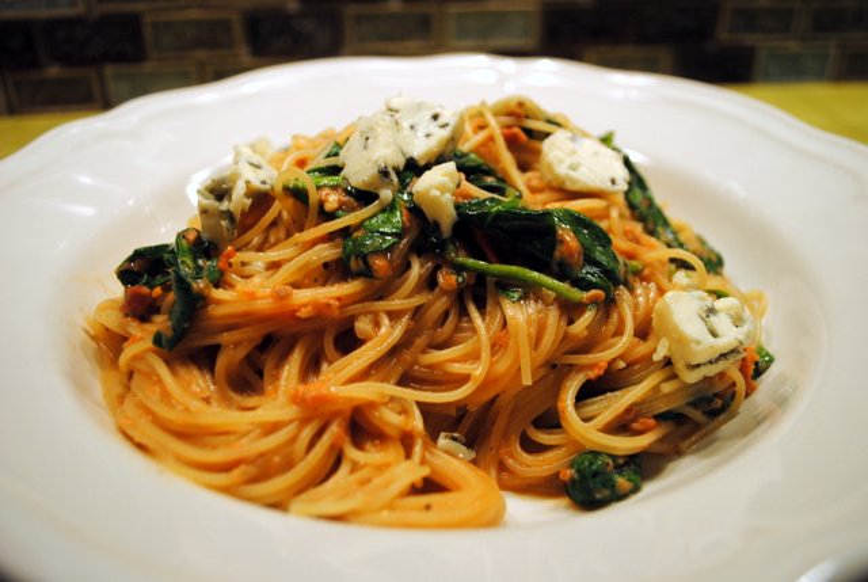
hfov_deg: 57.1
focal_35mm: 33
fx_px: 797
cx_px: 434
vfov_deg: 40.1
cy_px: 291
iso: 220
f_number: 3.8
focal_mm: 22
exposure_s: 1/30
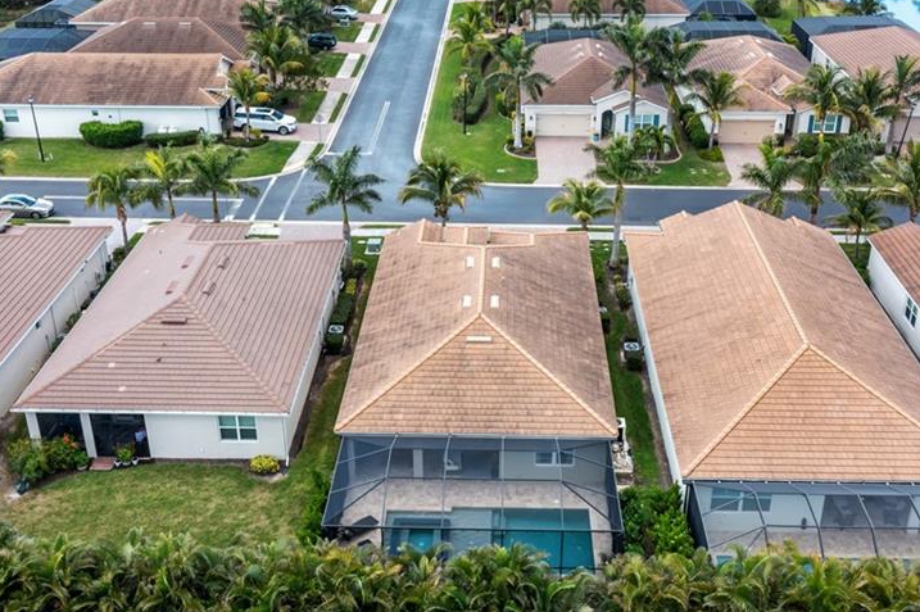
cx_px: 475
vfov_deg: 33.3
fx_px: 1021
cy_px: 253
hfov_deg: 48.5
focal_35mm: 40
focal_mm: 10.3
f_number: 8
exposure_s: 1/80
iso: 400
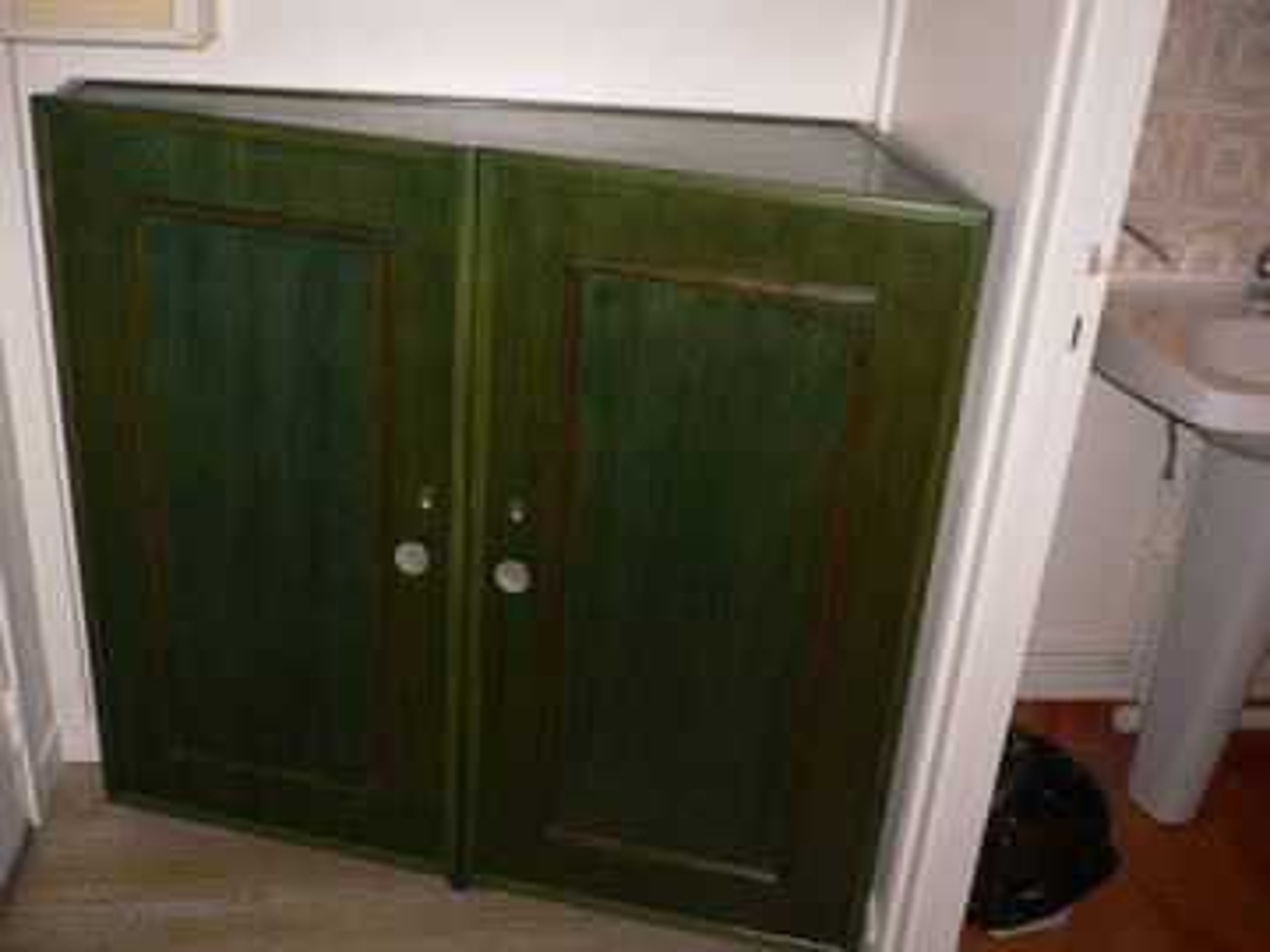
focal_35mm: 35
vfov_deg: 40.7
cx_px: 635
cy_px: 476
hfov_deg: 52.6
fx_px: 1284
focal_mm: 5.8
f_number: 2.8
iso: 150
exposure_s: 1/60
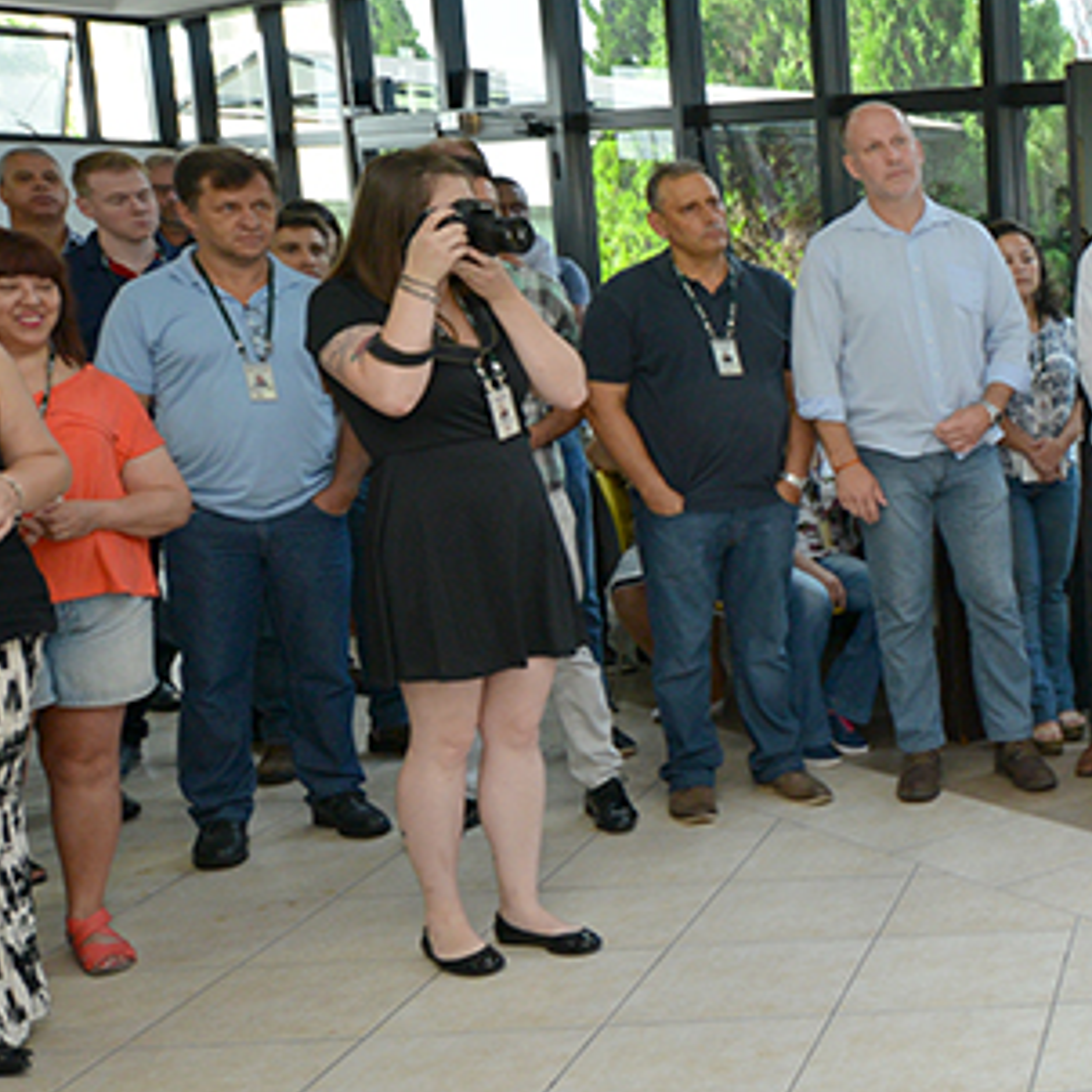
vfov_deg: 31.6
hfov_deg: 24.9
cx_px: 1605
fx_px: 1927
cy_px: 613
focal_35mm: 54
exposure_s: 1/60
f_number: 4.5
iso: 640
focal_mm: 16
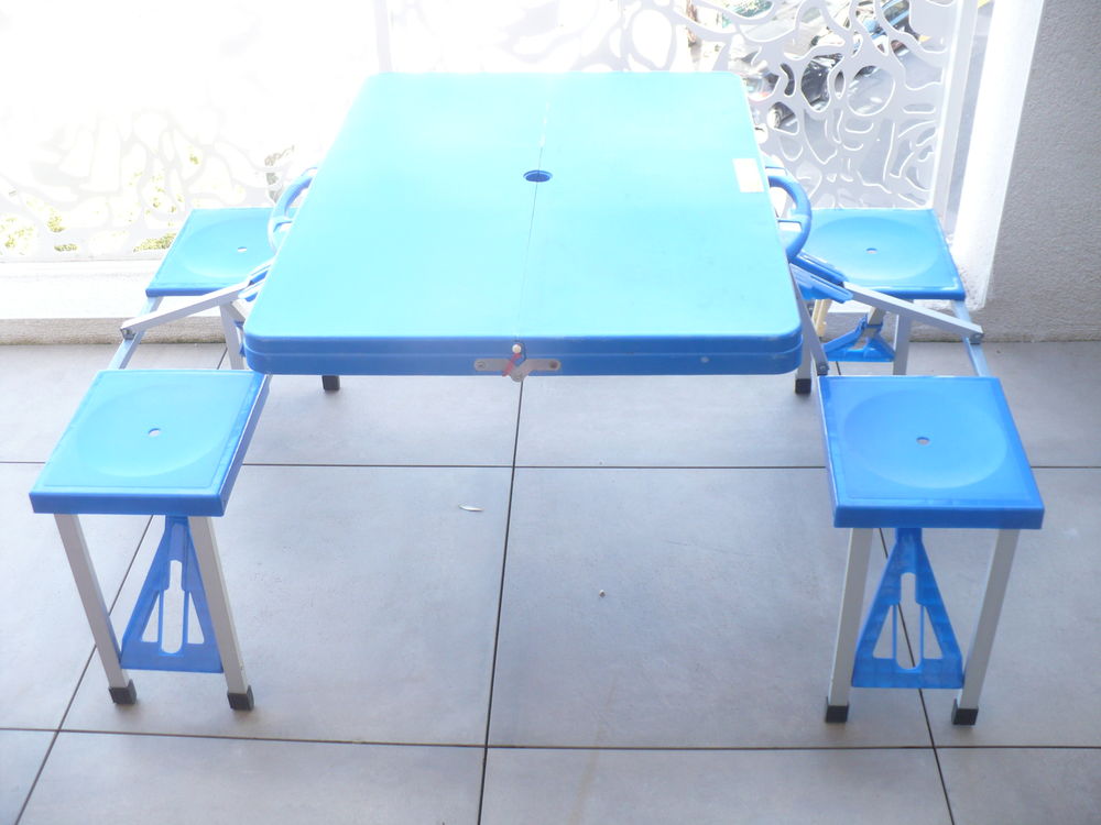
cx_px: 550
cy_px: 412
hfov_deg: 50.1
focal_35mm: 37
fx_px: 1177
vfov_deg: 38.7
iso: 100
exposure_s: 1/60
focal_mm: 6.1
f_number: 2.8
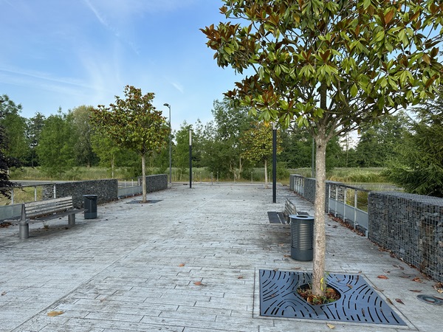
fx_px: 307
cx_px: 222
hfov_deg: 71.6
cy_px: 166
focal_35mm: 24
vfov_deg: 56.8
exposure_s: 1/1393
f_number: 1.78
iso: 80
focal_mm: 6.86
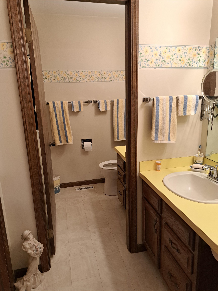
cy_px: 146
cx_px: 109
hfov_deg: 56.8
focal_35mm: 24
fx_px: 202
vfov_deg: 71.6
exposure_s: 1/60
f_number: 1.8
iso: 200
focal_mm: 5.23
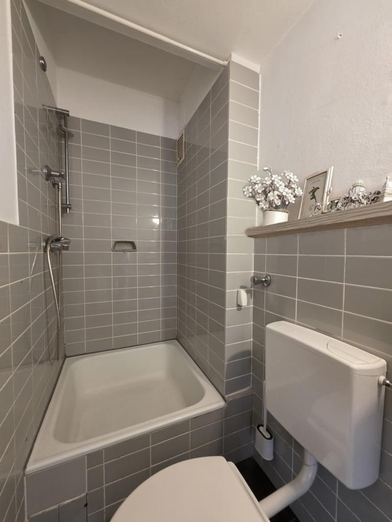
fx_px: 196
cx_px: 196
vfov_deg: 106.2
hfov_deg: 89.9
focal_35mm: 13
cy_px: 261
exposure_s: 1/50
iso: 250
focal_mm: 2.2
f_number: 1.9
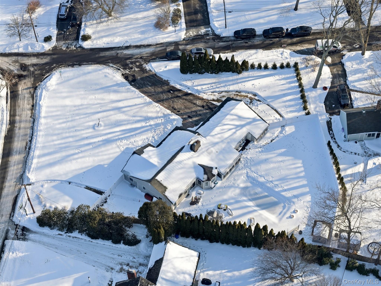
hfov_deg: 27.8
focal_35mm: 70
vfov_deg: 21.0
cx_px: 190
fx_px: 770
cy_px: 143
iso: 160
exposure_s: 1/1250
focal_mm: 19.4
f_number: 2.8
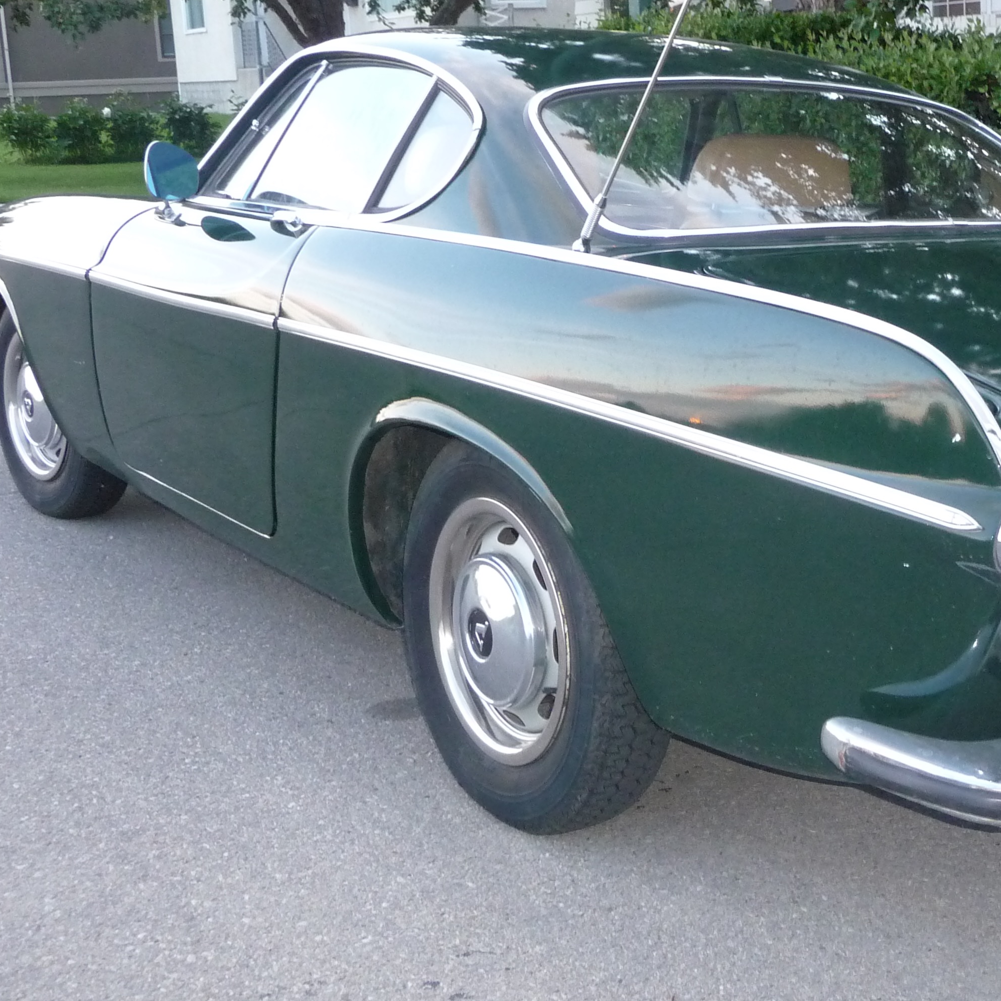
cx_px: 780
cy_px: 400
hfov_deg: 33.8
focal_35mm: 49
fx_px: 1603
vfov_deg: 34.6
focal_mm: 5.3
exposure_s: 1/30
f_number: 3.5
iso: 320
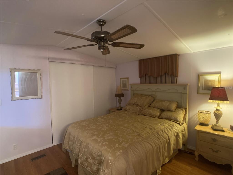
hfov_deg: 63.4
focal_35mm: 28
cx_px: 116
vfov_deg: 49.7
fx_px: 188
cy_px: 88
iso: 500
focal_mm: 3.99
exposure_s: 1/30
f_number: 1.8
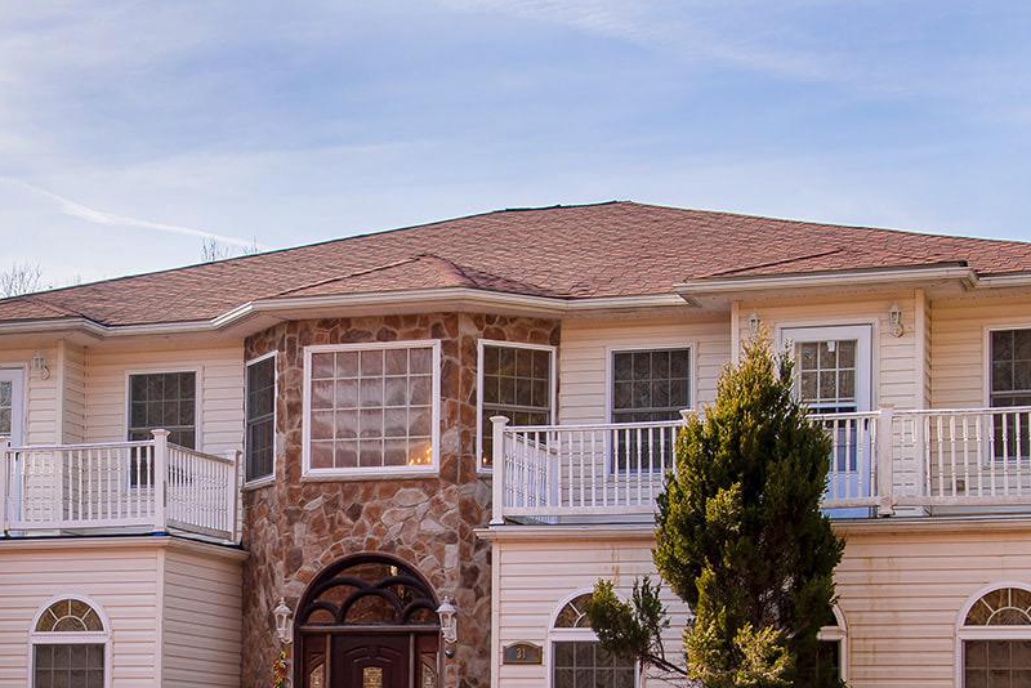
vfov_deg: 14.8
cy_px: 531
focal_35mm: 92
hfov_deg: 22.0
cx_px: 300
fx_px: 2636
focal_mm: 31
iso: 100
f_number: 6.3
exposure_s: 1/250
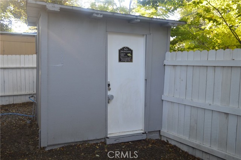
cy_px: 80
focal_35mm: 30
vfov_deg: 43.5
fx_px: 201
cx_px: 120
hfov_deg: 62.0
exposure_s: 1/100
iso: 400
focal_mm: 20
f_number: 5
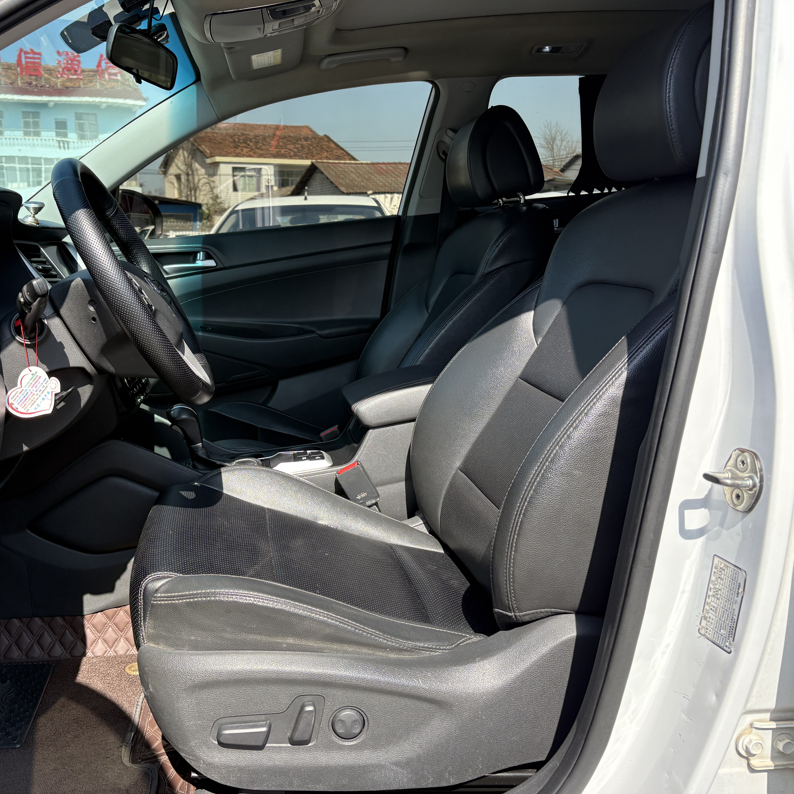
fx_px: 804
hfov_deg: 51.7
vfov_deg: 52.5
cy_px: 395
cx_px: 272
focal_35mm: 31
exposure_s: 1/987
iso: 64
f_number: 1.6
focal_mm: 5.96
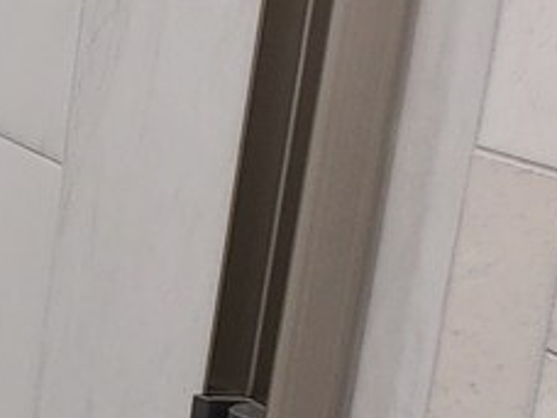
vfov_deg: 17.8
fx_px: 1319
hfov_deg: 12.3
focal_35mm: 82
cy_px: 61
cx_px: -1033
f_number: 2.2
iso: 125
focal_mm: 2.2
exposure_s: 1/60
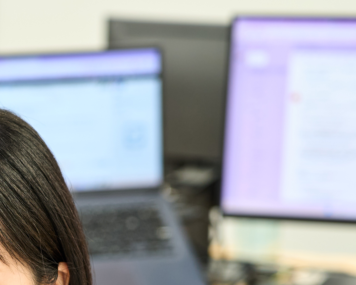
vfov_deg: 5.9
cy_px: 291
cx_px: -49
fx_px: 2739
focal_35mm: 260
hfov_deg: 7.4
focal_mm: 99
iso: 400
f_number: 4
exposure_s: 1/50
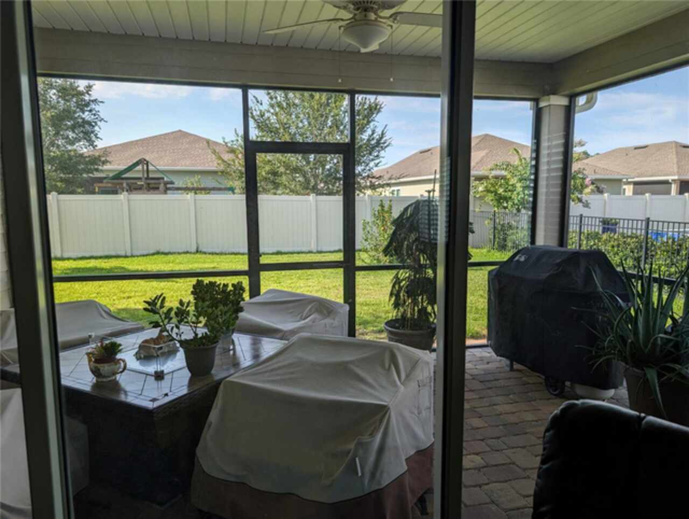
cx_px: 344
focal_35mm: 24
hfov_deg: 71.5
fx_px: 478
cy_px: 260
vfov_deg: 56.9
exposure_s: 1/257
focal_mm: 6.9
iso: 22
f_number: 1.68
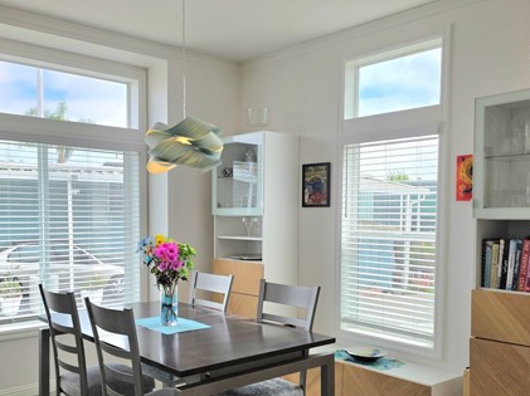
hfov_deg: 52.4
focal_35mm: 35
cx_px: 217
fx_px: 535
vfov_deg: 40.4
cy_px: 243
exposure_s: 1/3333
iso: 80
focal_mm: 6.3
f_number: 1.7
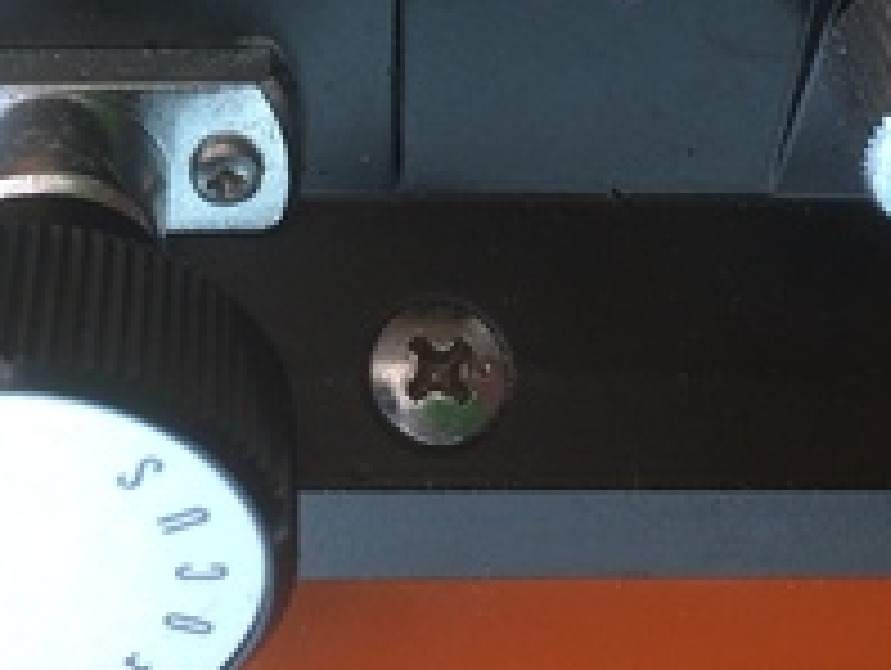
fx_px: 2113
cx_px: 356
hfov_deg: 23.8
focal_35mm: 82
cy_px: -265
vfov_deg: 16.7
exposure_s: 1/120
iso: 50
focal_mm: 4.15
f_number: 2.2
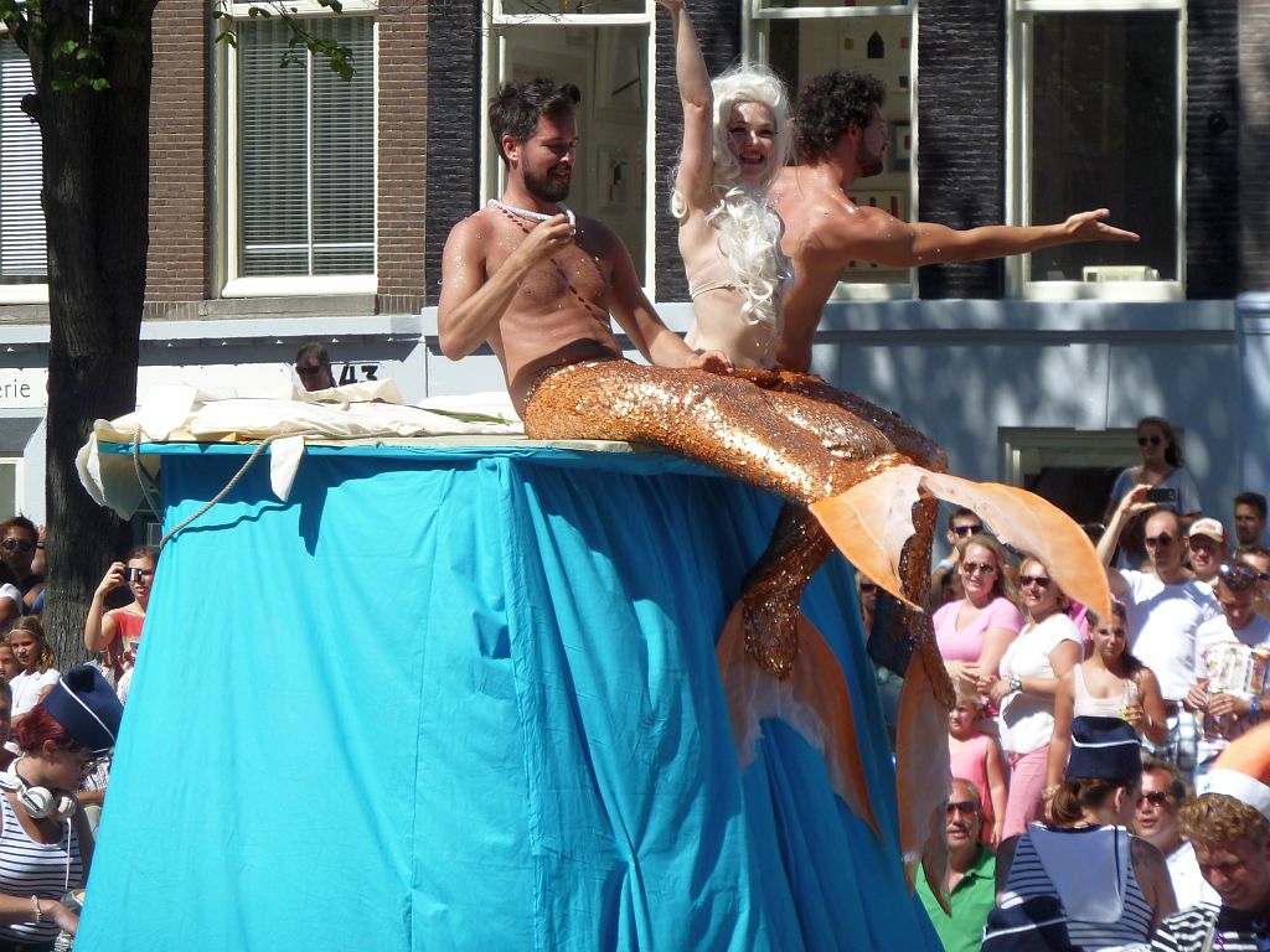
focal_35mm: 182
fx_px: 6677
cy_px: 476
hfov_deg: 10.9
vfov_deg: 8.2
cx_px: 635
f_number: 4.5
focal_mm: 29.9
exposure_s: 1/400
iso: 80
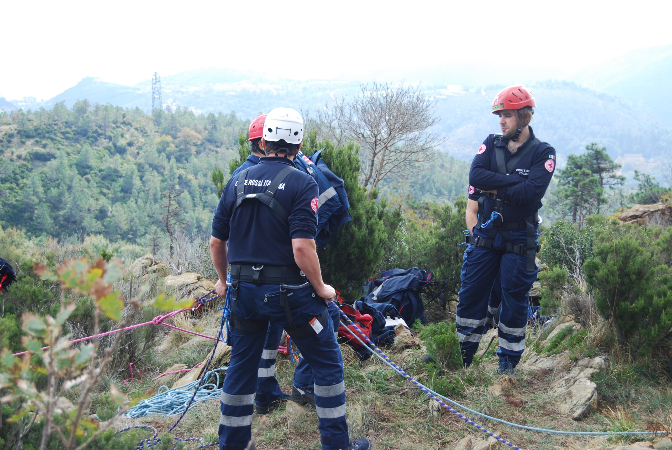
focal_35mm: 57
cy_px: 225
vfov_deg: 23.8
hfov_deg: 35.0
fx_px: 1065
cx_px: 336
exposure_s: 1/125
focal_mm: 38
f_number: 5.6
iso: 125
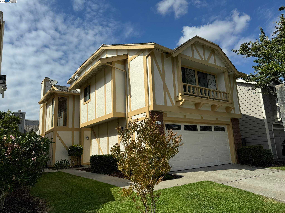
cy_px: 106
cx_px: 142
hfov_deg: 71.6
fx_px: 198
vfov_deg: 56.8
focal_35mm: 24
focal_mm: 6.76
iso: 80
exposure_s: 1/7937
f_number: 1.78
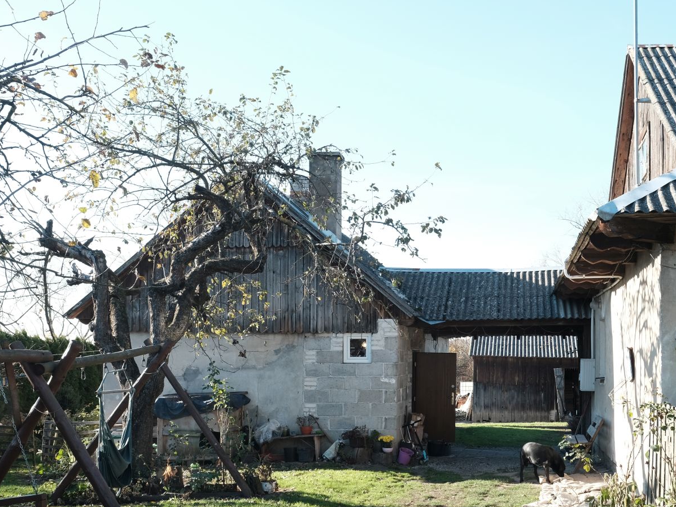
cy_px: 340
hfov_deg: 48.7
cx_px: 482
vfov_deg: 38.2
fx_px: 723
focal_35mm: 37
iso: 400
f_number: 8
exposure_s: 1/125
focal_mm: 16
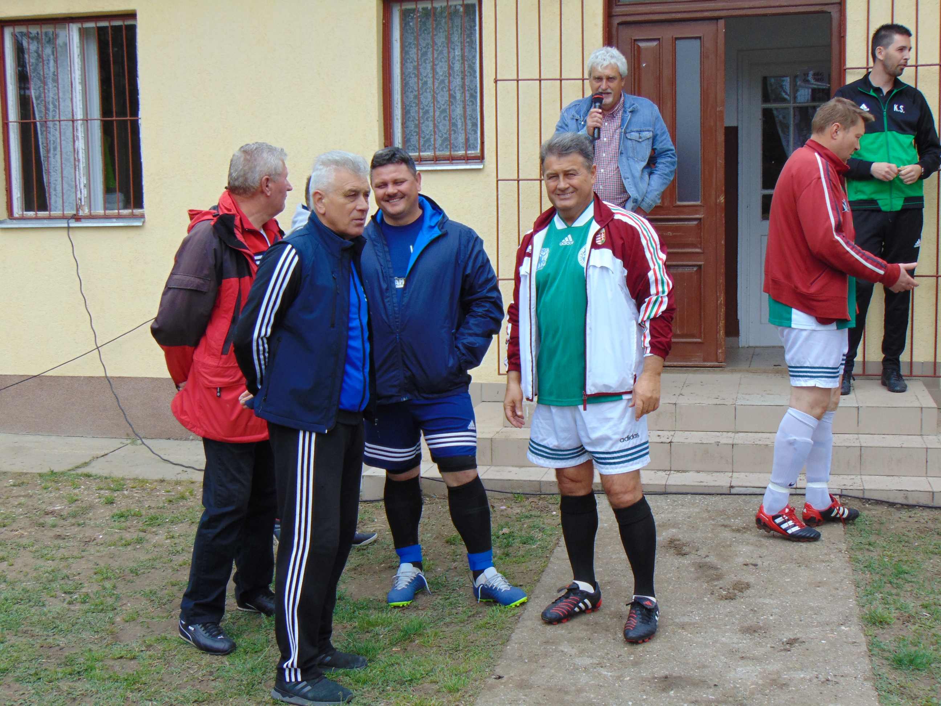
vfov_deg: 29.1
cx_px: 470
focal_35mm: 50
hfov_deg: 38.2
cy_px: 353
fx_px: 1359
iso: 80
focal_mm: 9
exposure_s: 1/400
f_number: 3.5
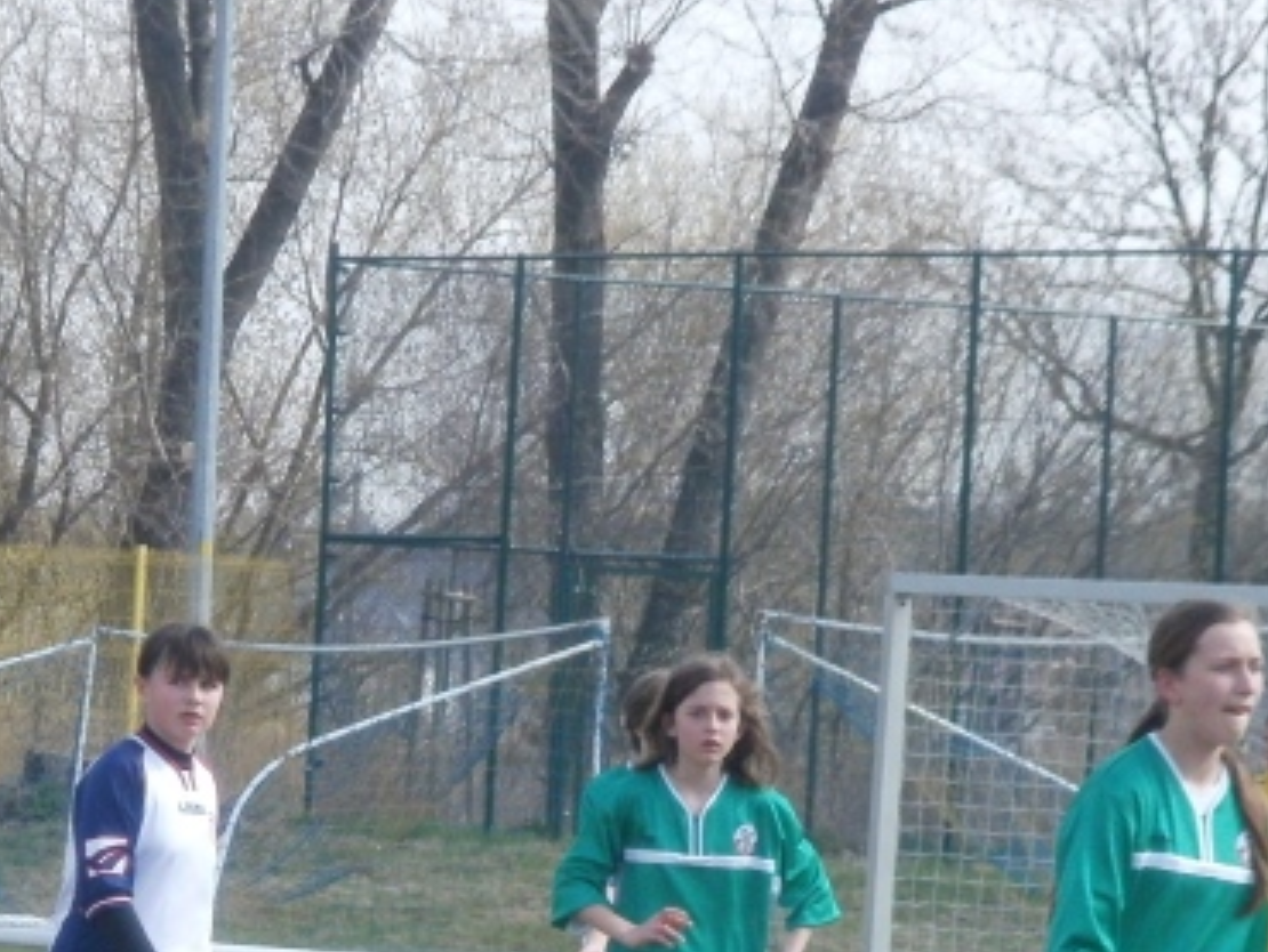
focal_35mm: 322
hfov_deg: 6.1
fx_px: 11803
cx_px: 452
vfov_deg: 4.6
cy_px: 979
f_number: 5.4
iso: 200
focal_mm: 26
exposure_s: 1/500
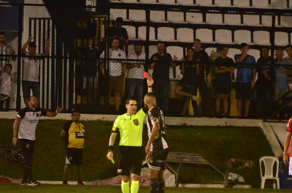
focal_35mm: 450
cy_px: 96
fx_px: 3642
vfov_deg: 3.0
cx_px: 146
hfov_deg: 4.6
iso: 6400
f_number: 5.6
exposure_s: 1/500
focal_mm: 300
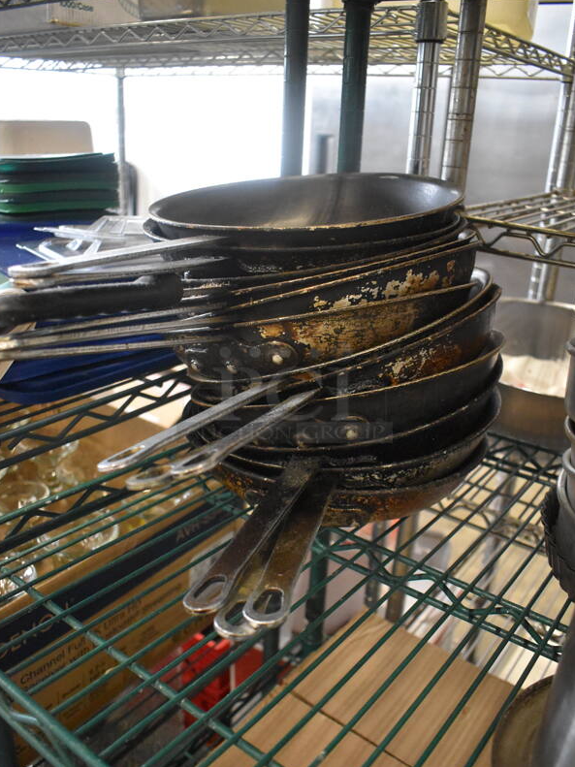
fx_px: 665
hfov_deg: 46.8
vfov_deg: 60.0
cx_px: 285
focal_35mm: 30
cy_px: 392
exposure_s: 1/125
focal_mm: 18
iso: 5000
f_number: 3.5
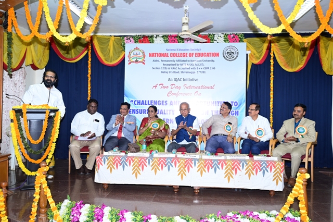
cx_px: 166
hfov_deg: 62.0
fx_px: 277
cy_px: 111
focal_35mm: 30
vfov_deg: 43.6
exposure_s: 1/160
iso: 500
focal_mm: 30
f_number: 4
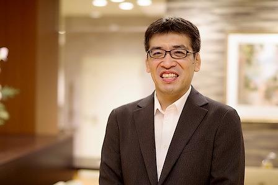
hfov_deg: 39.6
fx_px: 386
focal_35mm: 50
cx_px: 139
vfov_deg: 27.0
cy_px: 92
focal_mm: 50
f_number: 1.4
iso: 400
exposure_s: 1/60
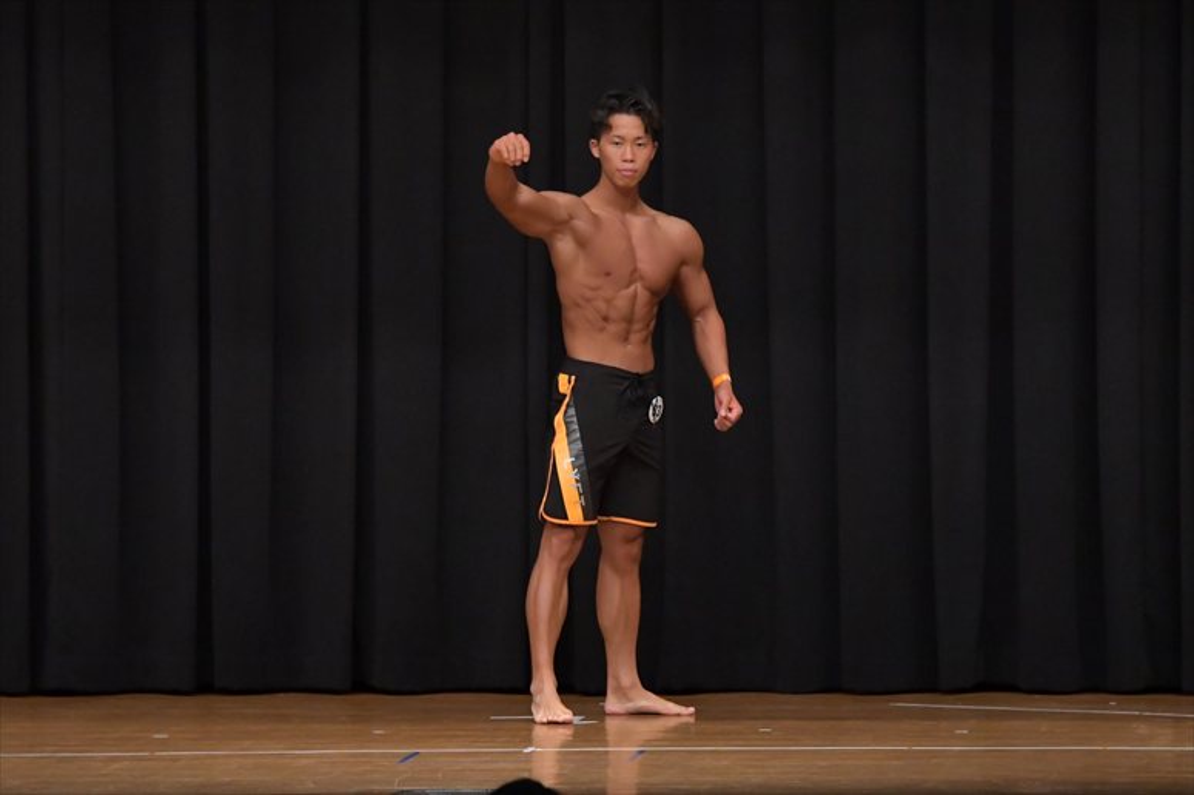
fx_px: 7459
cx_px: 597
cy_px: 398
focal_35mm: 225
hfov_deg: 9.2
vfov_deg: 6.1
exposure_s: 1/400
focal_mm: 150
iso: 6400
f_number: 5.6
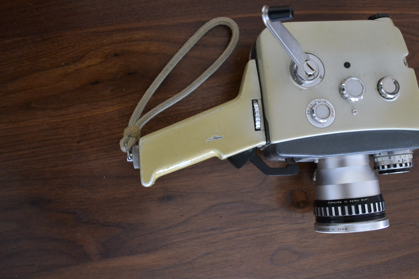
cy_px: 118
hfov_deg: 58.6
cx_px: 231
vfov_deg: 41.0
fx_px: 372
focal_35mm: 32
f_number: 3.5
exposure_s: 1/60
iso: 2200
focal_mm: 18
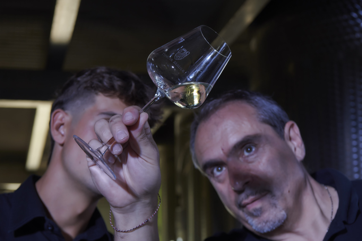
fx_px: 704
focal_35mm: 70
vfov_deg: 19.5
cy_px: 120
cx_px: 181
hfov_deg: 28.8
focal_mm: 70
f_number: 8
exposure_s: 1/80
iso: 500
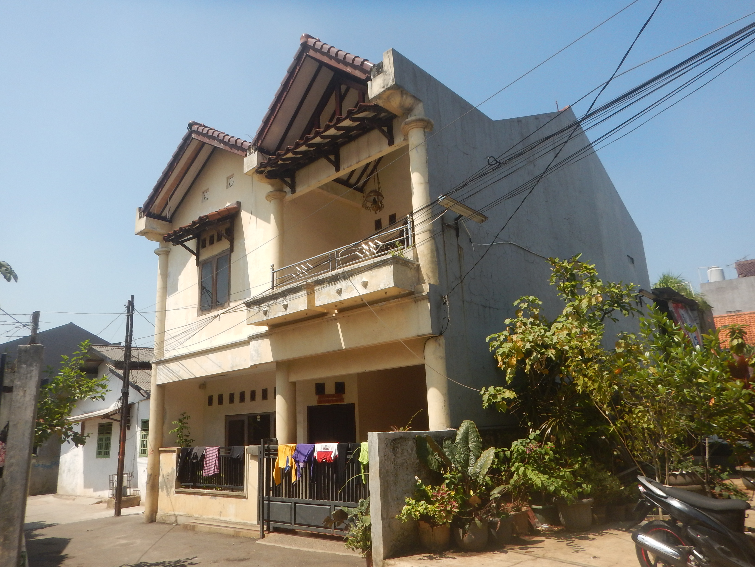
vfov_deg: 56.8
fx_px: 523
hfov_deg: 71.6
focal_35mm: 24
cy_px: 284
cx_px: 378
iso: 125
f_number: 2.8
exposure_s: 1/320
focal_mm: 4.3
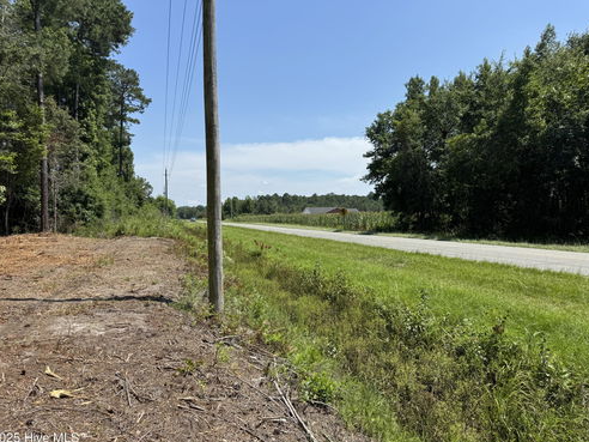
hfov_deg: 69.4
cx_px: 287
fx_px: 425
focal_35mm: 25
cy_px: 229
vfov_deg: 54.9
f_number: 1.78
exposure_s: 1/4608
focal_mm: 6.76
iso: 80
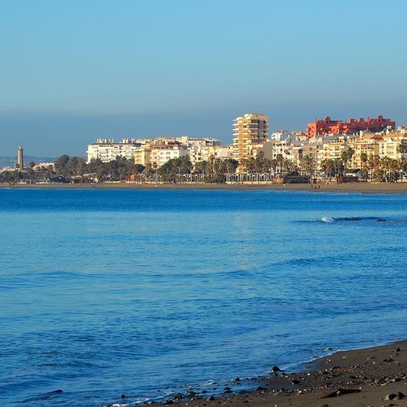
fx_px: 2682
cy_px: 203
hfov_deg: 8.7
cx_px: 239
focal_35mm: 202
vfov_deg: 8.7
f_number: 10
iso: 200
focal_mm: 105
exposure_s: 1/350
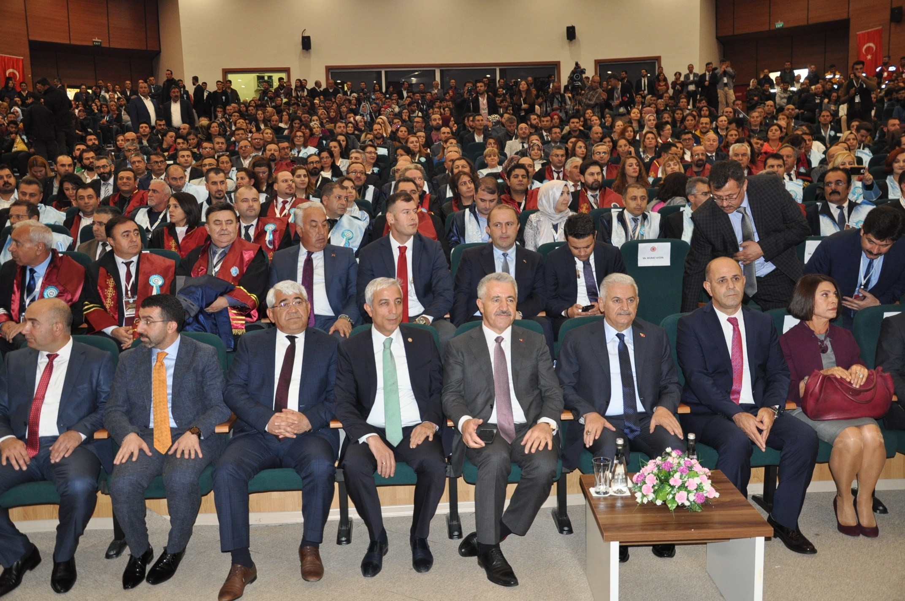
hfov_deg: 59.6
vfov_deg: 41.6
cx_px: 452
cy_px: 300
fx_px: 791
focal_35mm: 32
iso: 800
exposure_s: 1/60
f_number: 3.8
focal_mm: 21
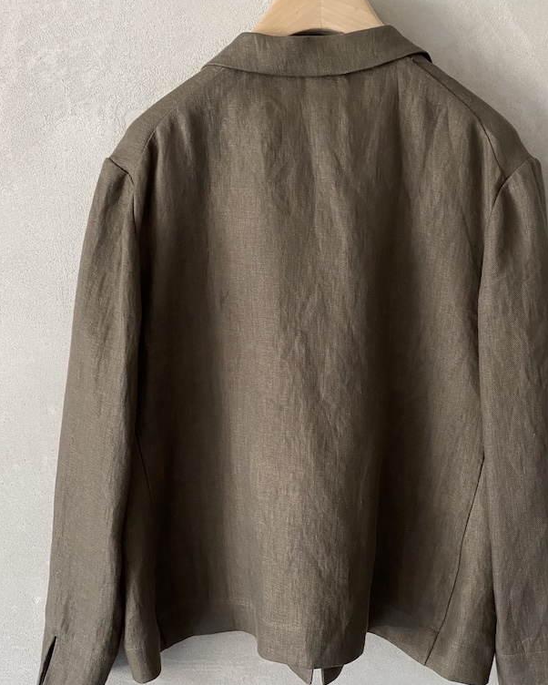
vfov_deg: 50.3
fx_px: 730
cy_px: 348
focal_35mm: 36
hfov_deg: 41.1
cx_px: 317
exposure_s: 1/50
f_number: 1.8
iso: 80
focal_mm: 4.25
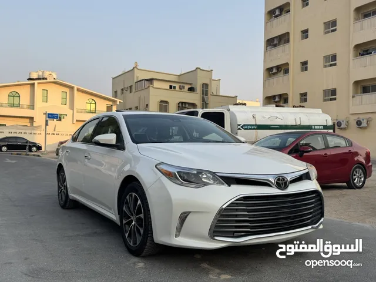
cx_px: 188
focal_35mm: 24
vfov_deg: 56.8
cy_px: 141
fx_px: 261
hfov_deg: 71.6
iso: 80
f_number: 1.78
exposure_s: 1/1678
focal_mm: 6.76
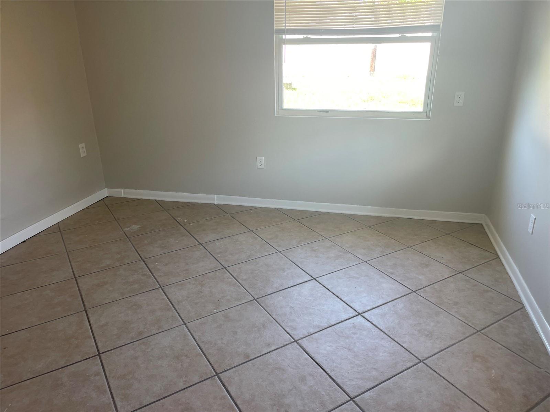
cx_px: 275
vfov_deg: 53.1
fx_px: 413
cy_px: 206
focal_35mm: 26
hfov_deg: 67.3
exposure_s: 1/121
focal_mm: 5.1
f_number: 1.6
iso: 64
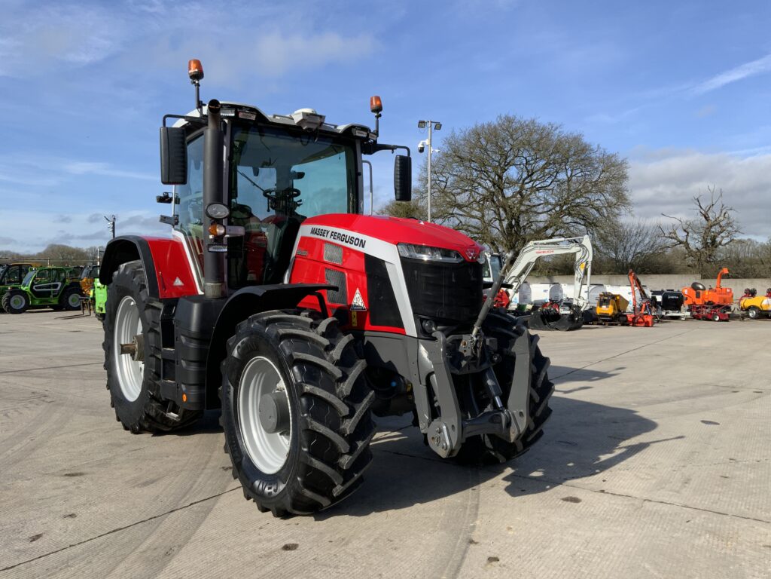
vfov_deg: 48.2
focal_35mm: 29
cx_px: 386
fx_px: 646
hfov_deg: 61.7
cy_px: 290
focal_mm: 3
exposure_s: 1/1534
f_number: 1.8
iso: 16
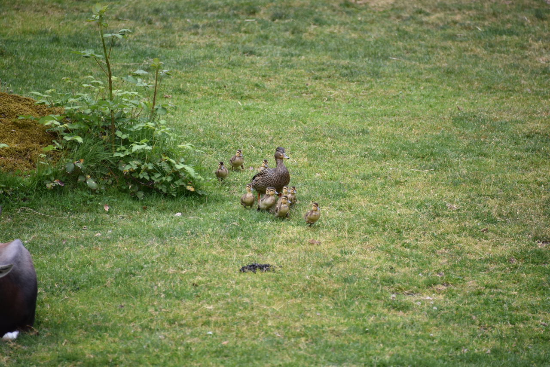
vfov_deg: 4.6
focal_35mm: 300
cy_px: 184
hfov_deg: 6.9
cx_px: 275
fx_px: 4584
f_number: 5.6
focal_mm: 300
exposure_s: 1/640
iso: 450
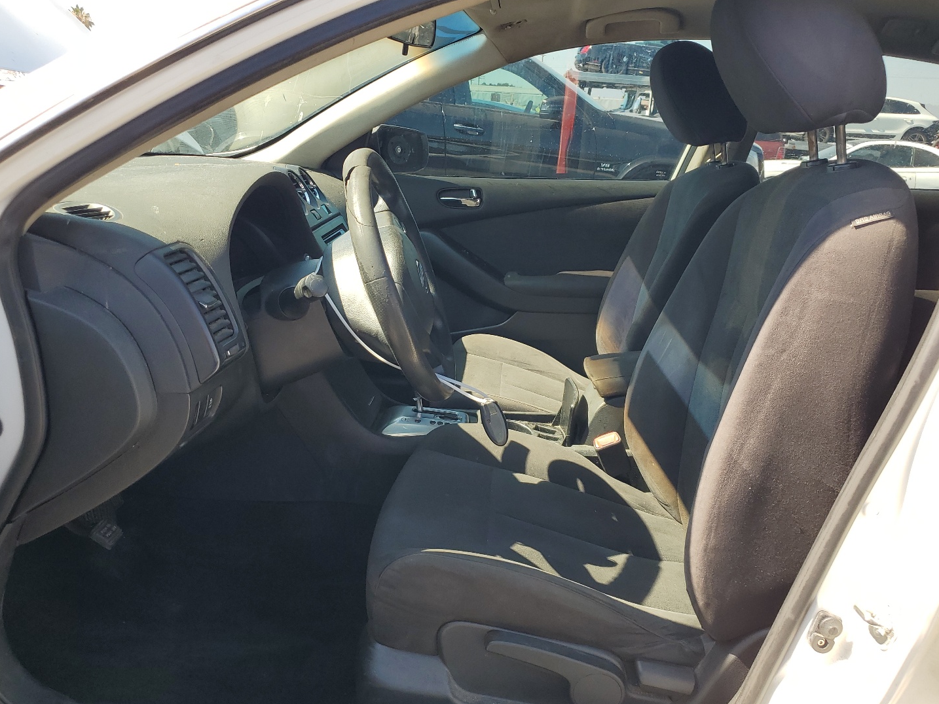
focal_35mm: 29
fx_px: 787
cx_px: 468
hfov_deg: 61.7
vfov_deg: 48.2
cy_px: 362
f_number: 1.5
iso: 50
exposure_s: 1/526
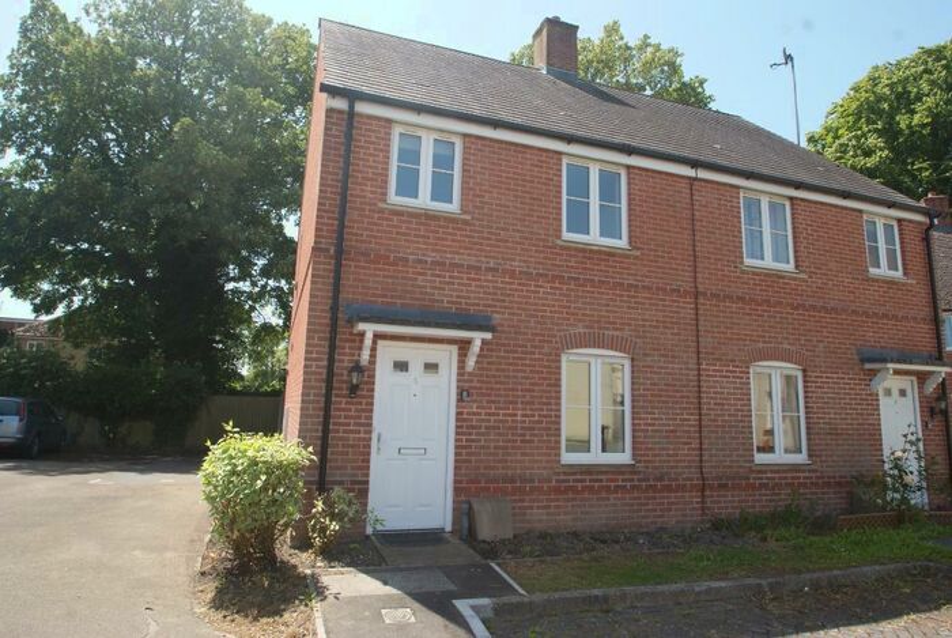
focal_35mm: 20
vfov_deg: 63.4
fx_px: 516
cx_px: 476
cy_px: 319
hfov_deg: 85.3
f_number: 9
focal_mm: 13
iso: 100
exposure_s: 1/80
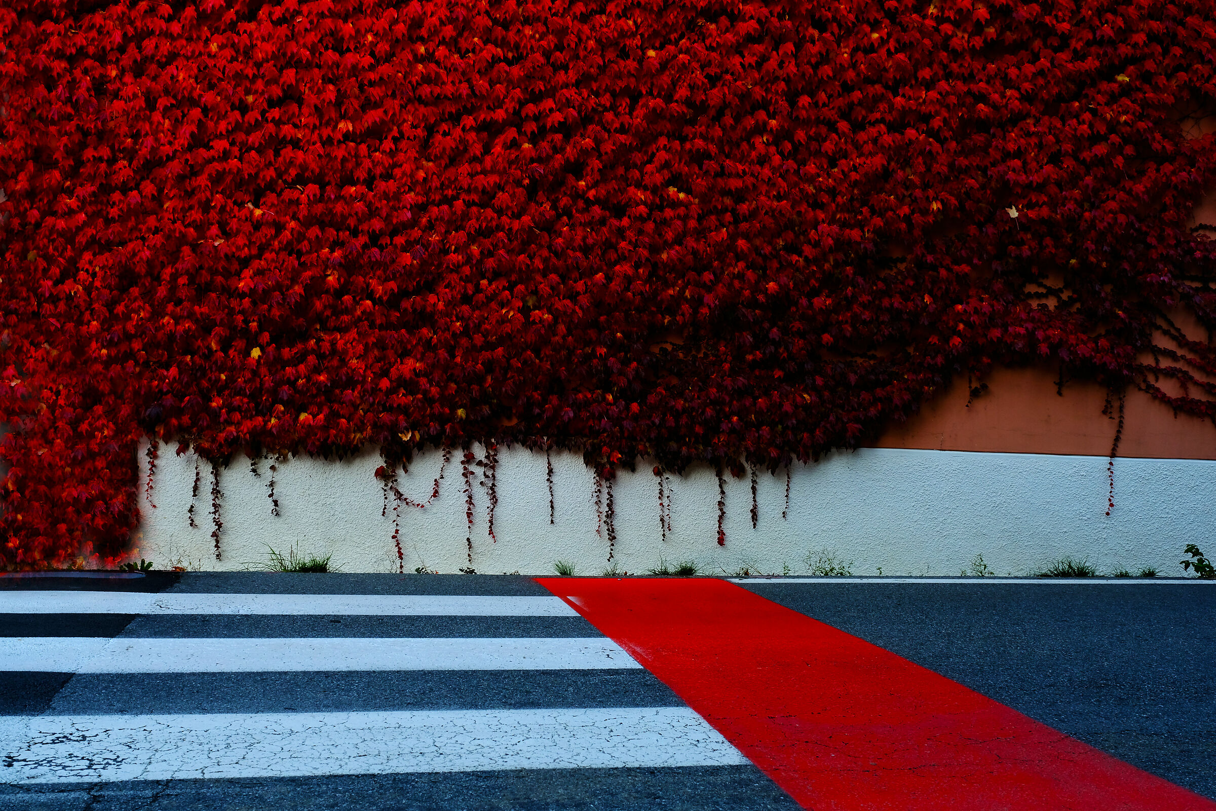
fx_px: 1115
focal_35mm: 33
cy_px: 406
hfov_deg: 57.2
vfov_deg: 40.0
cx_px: 608
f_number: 9
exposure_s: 1/30
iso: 500
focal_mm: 22
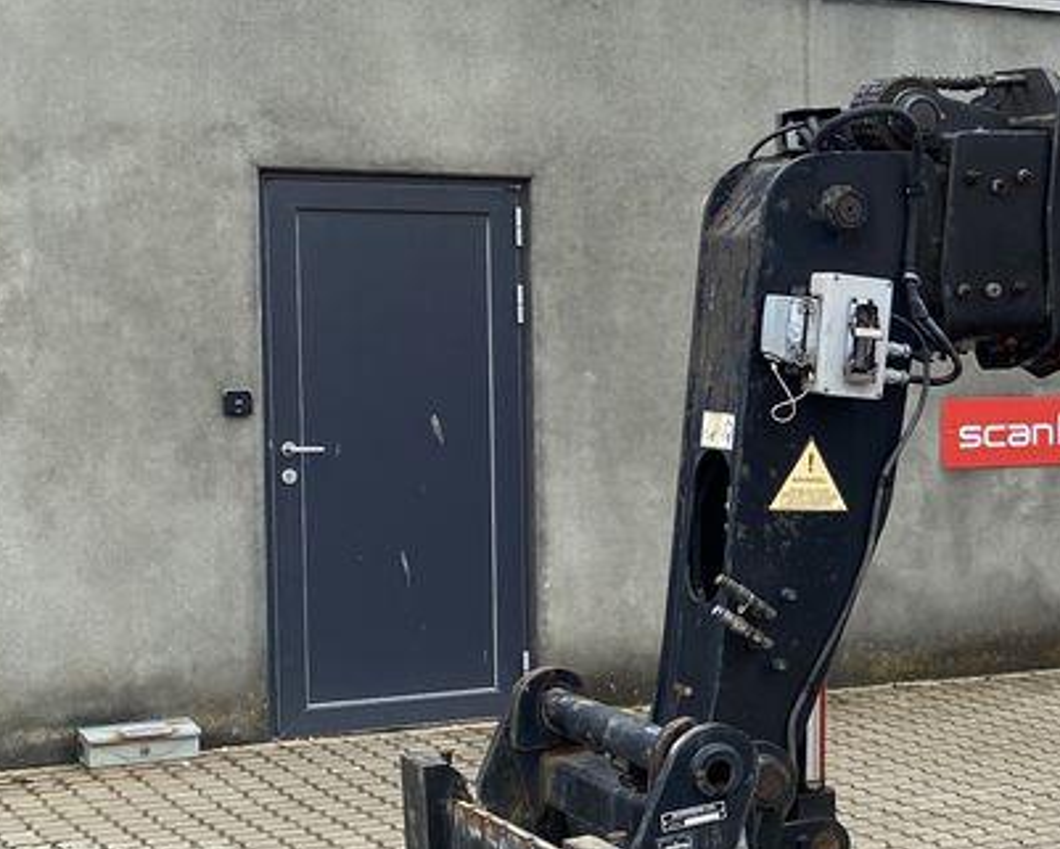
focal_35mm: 81
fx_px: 2542
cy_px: 503
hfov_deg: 21.5
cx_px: 1335
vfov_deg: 18.9
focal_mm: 4.25
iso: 32
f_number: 1.8
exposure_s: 1/858
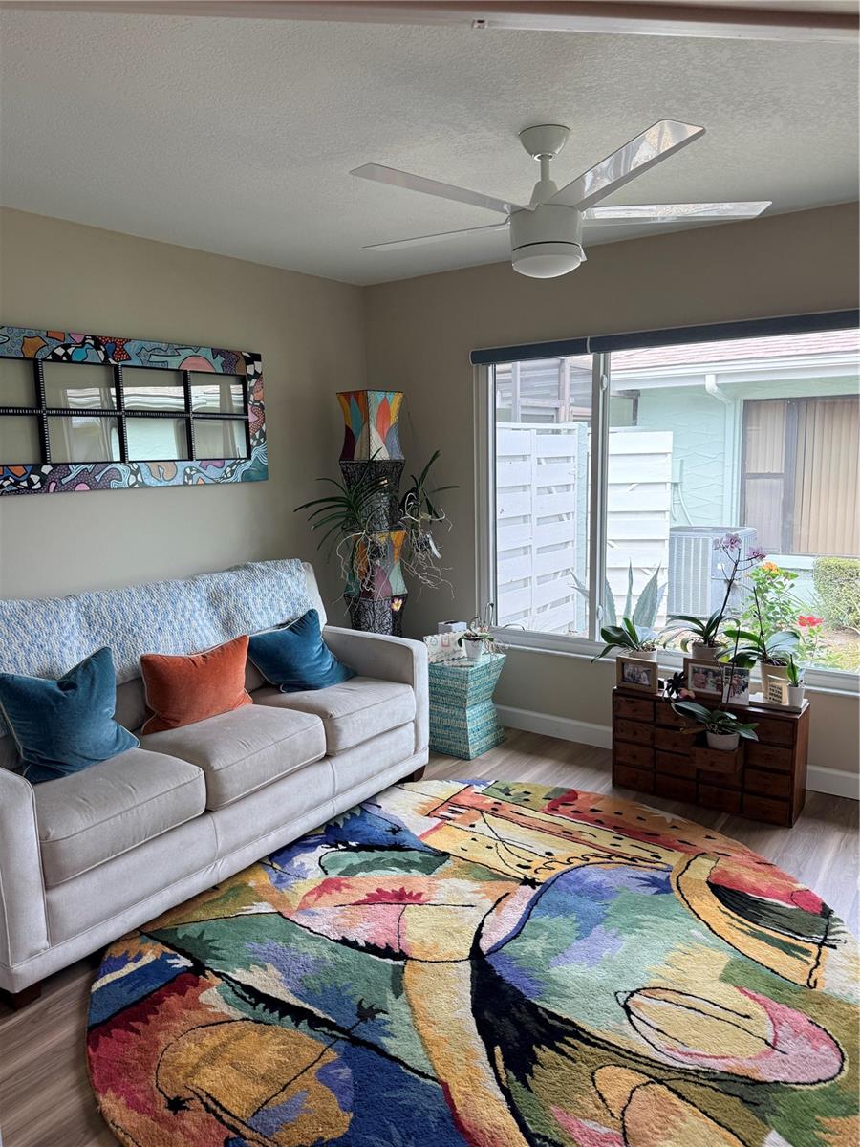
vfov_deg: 71.6
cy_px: 574
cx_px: 430
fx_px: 795
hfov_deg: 56.8
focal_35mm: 24
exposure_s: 1/231
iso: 100
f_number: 1.78
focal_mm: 6.76
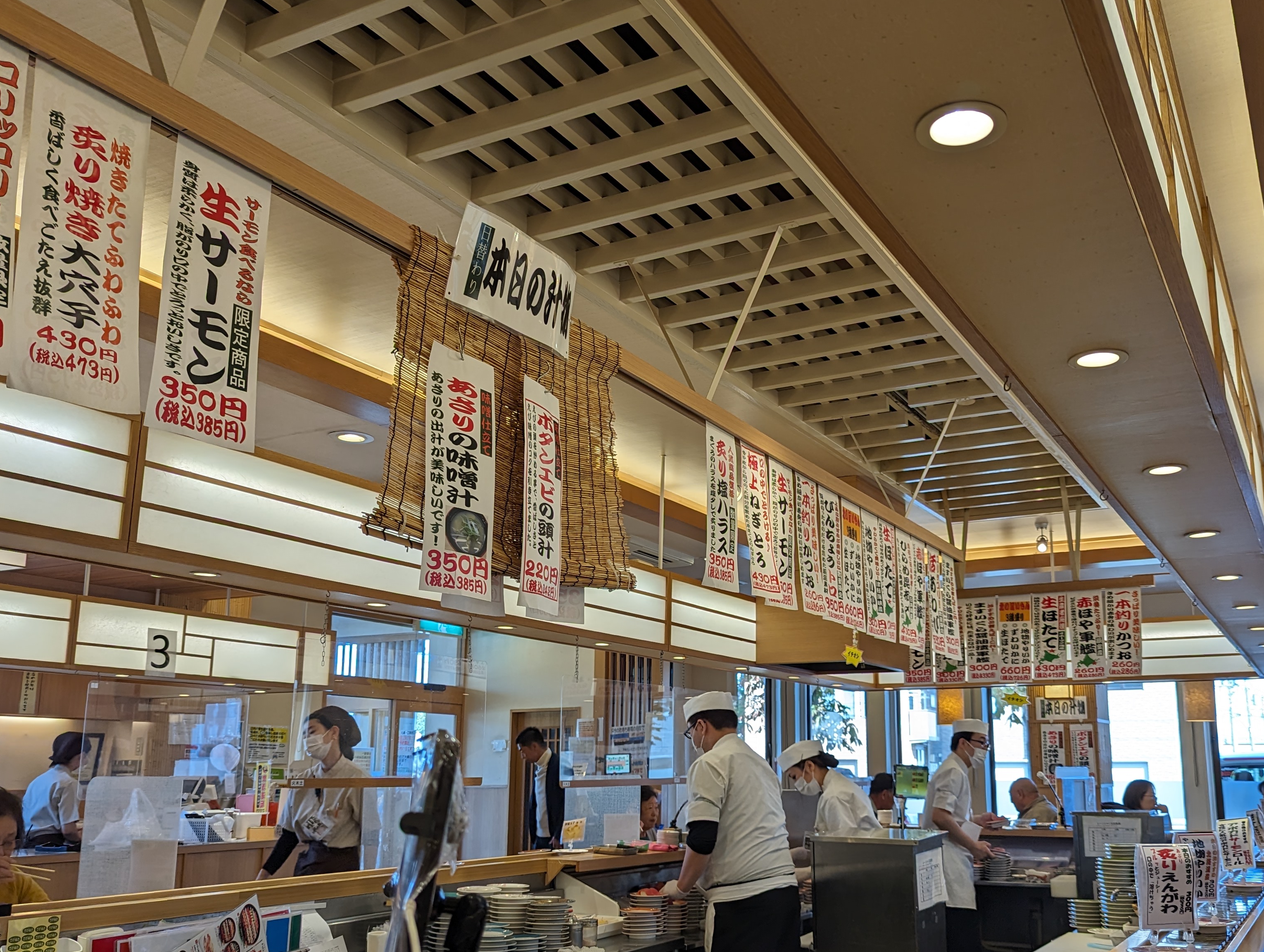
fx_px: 1170
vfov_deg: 44.2
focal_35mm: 32
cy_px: 530
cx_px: 746
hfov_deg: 56.4
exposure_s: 1/186
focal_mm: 6.81
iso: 51
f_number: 1.85
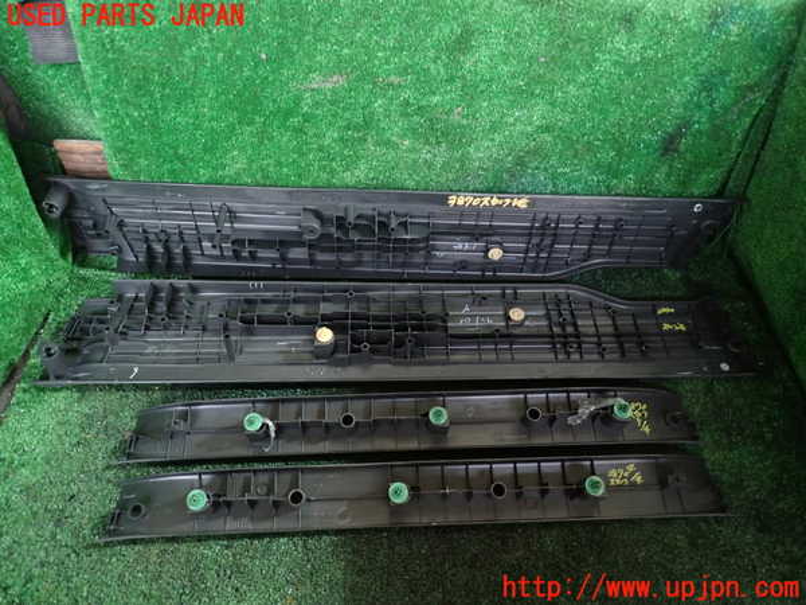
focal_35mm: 25
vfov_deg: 54.9
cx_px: 403
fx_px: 582
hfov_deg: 69.4
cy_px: 302
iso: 800
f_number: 2
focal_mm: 4.5
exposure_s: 1/15
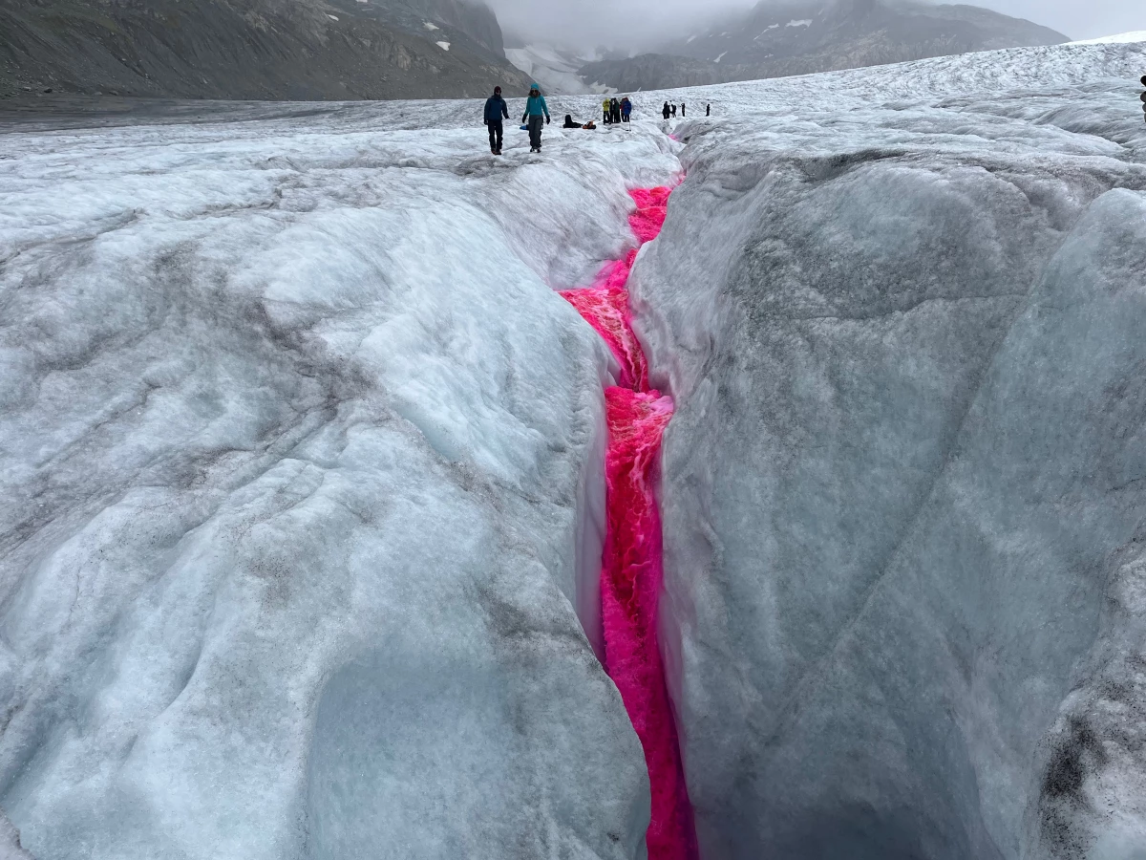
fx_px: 861
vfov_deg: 53.1
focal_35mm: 26
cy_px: 430
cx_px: 573
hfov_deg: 67.3
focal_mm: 5.1
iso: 50
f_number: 1.6
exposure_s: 1/5076
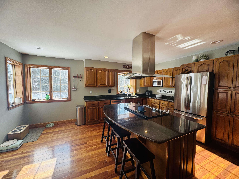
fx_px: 97
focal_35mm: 14
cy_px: 90
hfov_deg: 102.1
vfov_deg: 85.7
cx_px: 120
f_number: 2.2
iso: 50
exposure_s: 1/99
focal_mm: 2.22
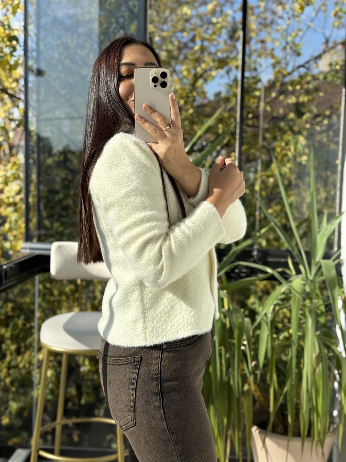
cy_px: 231
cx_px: 173
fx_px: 640
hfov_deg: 30.3
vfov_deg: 39.7
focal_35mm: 48
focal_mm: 6.76
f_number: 1.78
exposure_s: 1/2033
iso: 100
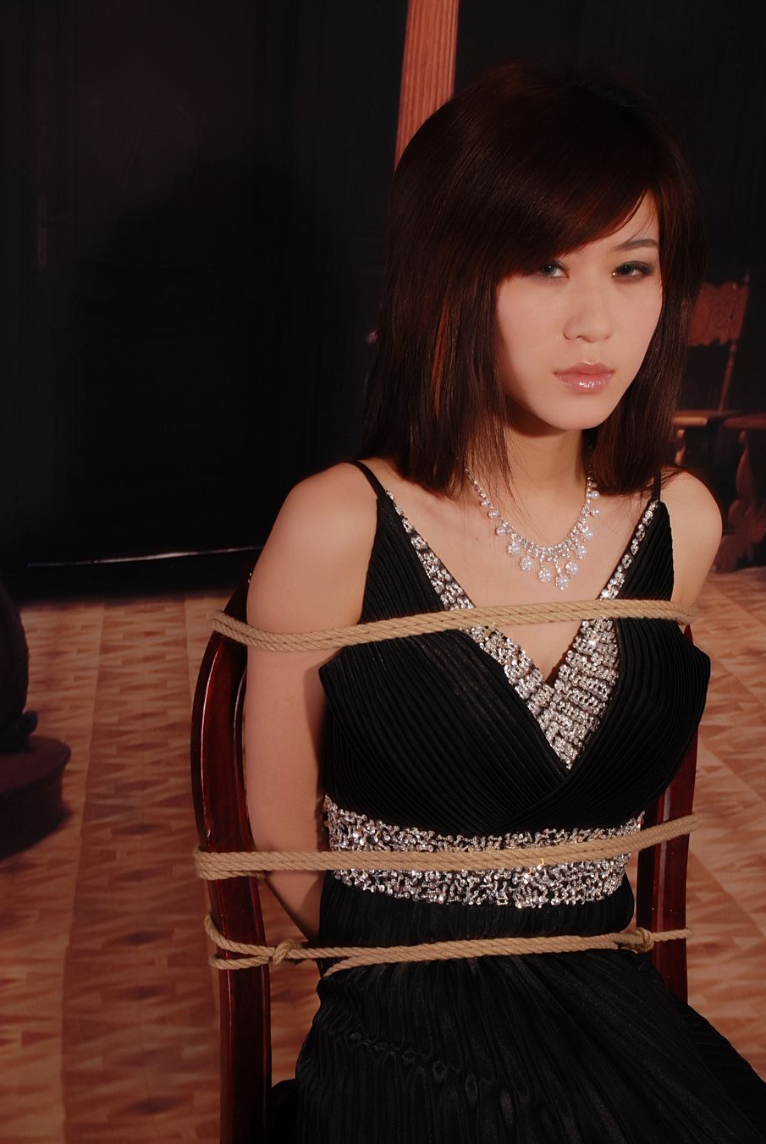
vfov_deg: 28.4
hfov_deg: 19.2
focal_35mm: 71
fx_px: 2260
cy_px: 622
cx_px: 410
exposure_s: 1/8
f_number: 9
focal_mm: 40
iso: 100
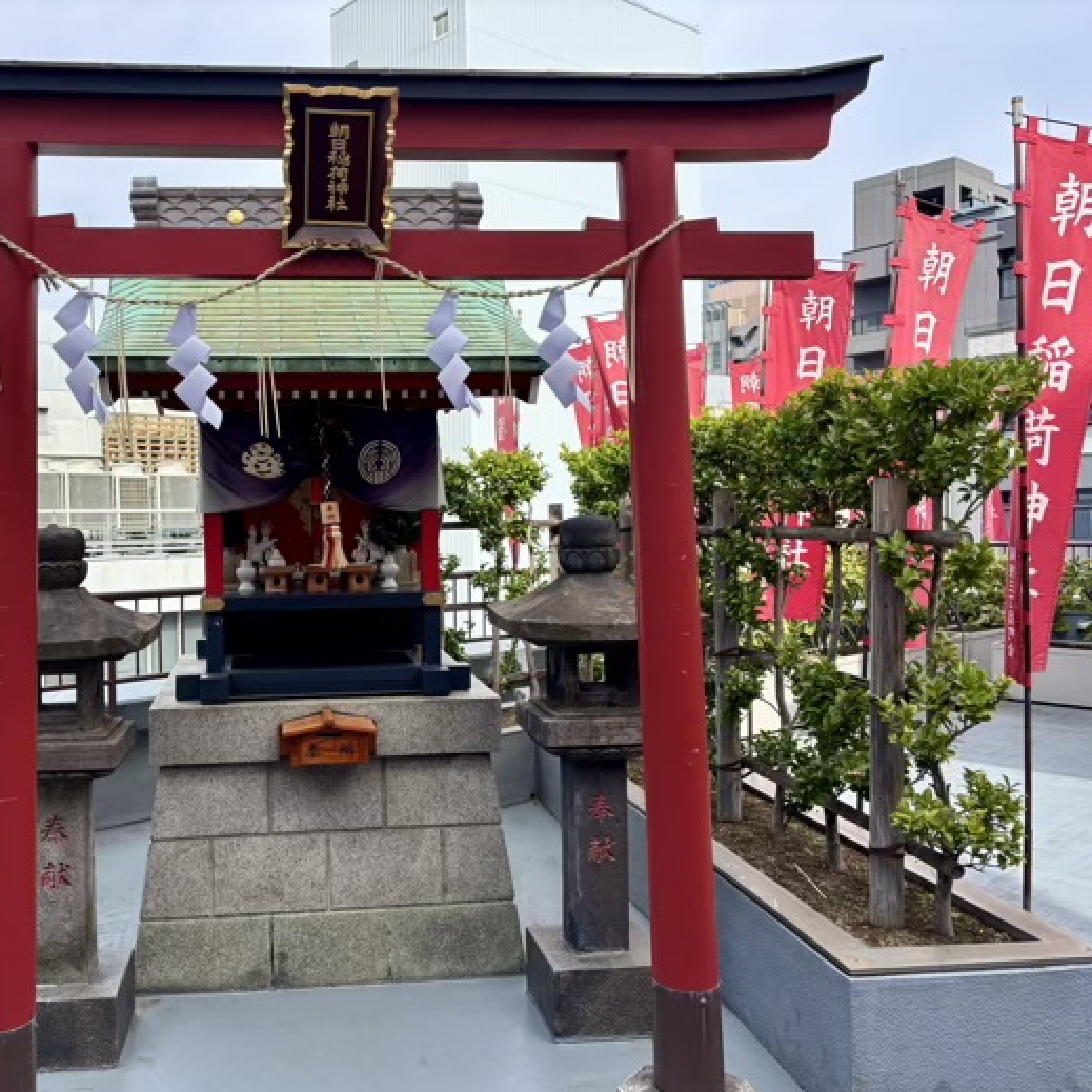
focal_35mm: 31
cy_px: 550
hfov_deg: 51.7
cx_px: 375
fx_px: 1106
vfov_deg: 52.5
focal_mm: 5.96
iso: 50
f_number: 1.6
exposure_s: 1/1362
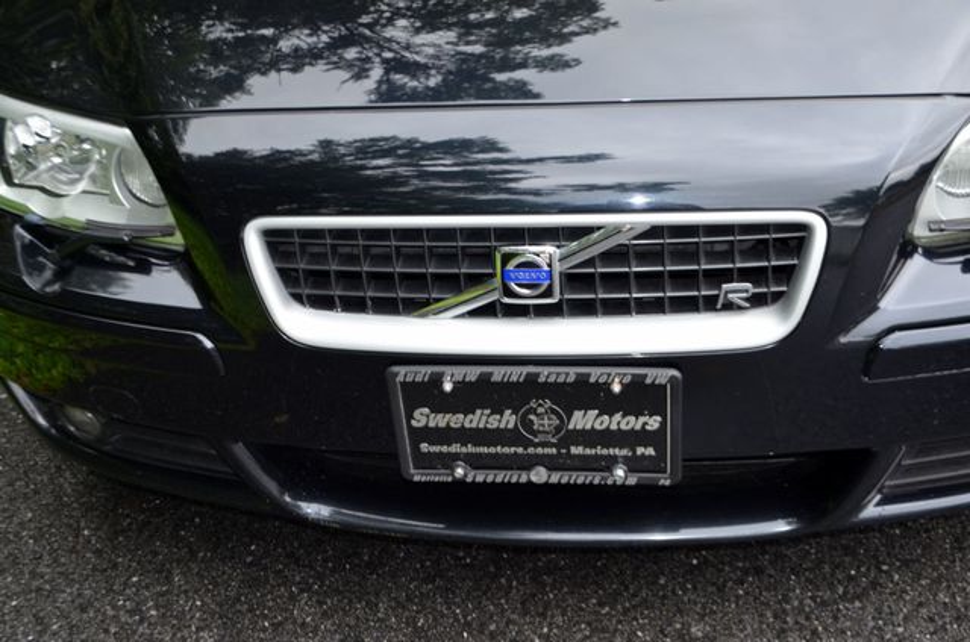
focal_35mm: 48
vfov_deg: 28.0
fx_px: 1291
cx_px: 485
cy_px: 321
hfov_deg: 41.2
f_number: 4.8
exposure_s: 1/60
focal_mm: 32
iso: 450
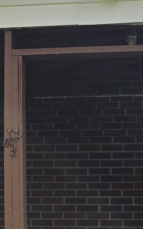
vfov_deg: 12.7
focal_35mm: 165
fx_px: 1030
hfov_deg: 7.8
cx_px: -67
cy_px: 86
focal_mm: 6.3
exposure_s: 1/1245
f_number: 1.7
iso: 12
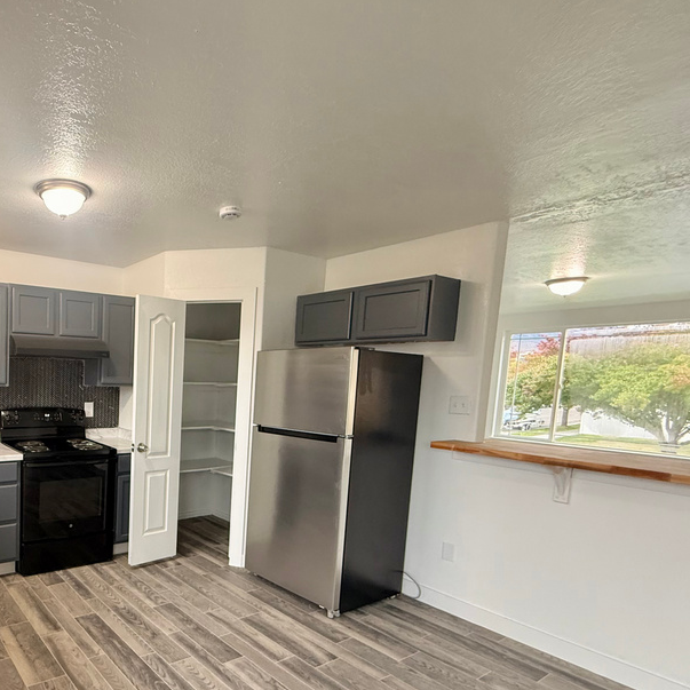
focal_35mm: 21
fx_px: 474
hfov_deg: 64.1
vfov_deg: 71.1
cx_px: 113
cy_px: 425
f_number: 2.2
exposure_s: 1/60
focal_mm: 2.22
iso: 250
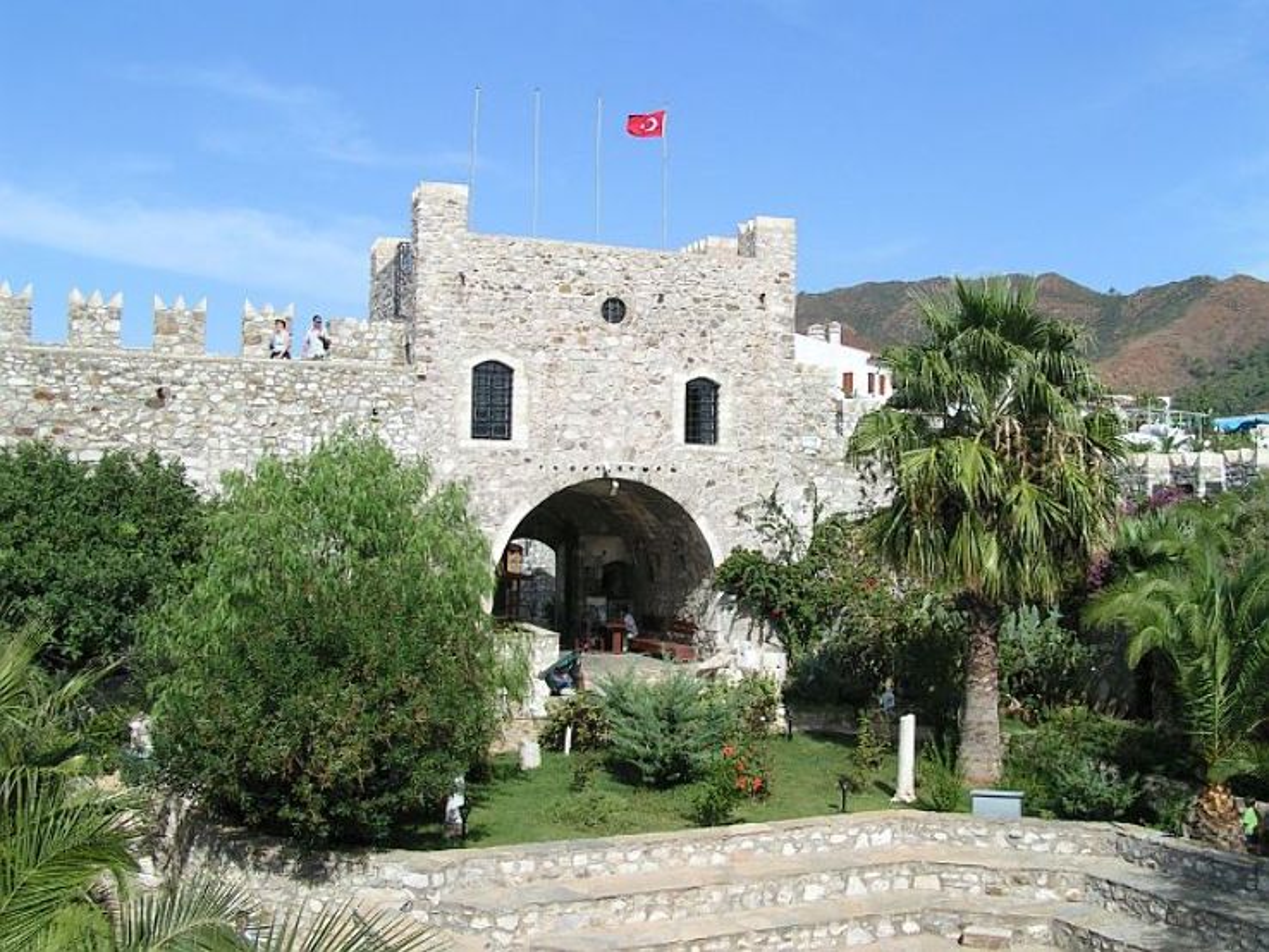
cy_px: 476
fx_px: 1394
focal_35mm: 38
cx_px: 634
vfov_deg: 37.7
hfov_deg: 49.0
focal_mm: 5.8
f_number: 5.6
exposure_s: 1/320
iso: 50
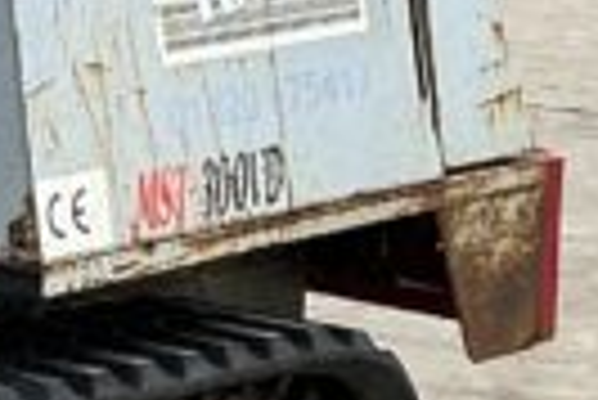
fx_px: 3725
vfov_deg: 6.1
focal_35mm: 224
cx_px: -499
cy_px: -103
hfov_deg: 8.8
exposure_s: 1/545
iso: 25
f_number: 1.8
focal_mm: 3
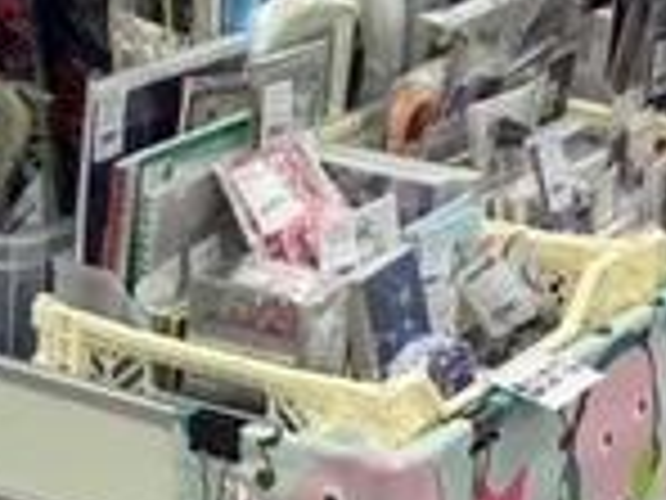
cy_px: 306
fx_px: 2578
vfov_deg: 11.1
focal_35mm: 134
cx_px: 108
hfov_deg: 14.6
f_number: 2.4
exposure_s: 1/50
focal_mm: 3.3
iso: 80
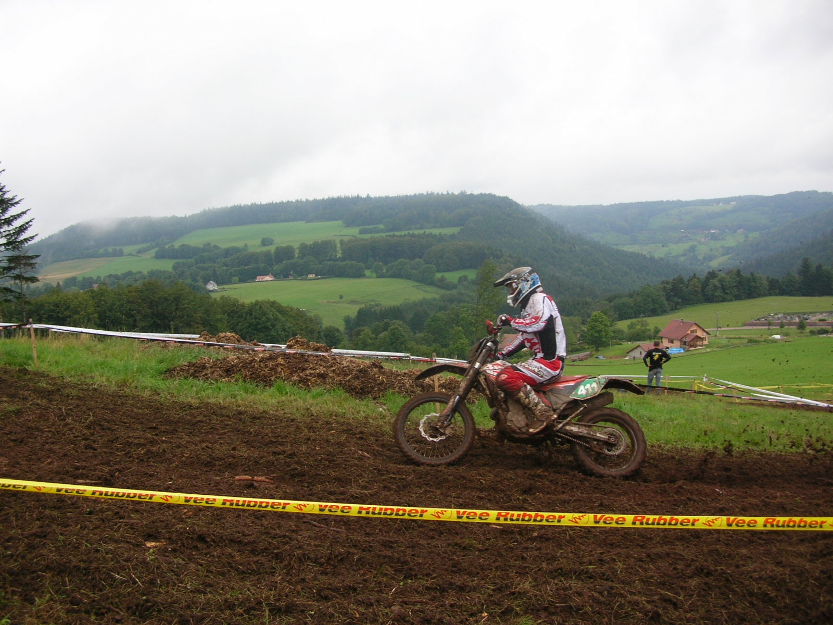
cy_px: 312
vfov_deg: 40.7
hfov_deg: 52.6
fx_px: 842
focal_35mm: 35
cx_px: 416
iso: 50
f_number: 2.8
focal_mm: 5.8
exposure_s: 1/363
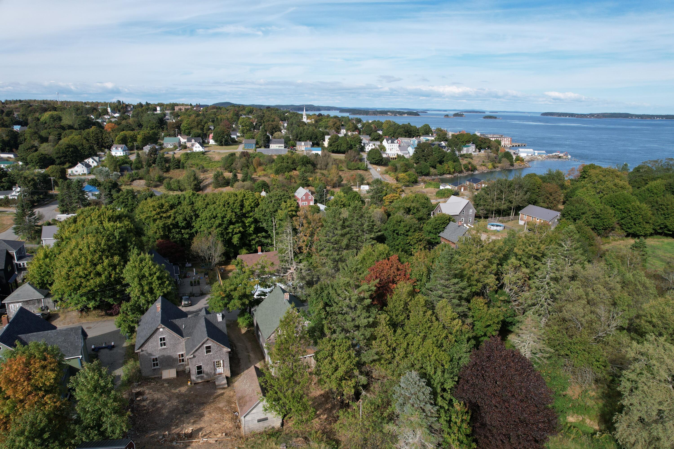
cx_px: 337
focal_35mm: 22
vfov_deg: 57.2
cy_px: 224
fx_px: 412
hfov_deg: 78.6
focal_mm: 8.38
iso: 120
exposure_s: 1/2000
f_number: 2.8
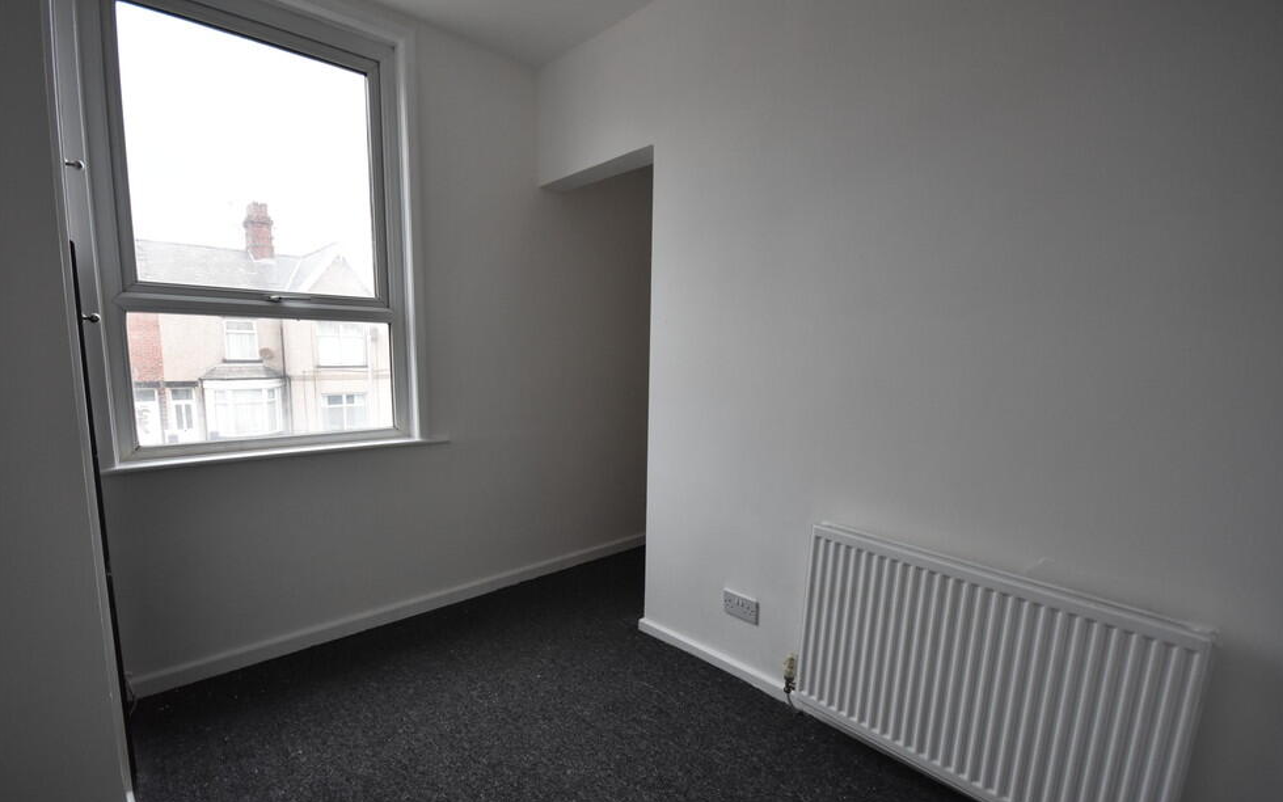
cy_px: 427
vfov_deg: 71.2
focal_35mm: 16
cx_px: 625
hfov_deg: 97.8
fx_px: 559
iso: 800
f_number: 5.6
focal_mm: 10
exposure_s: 1/125
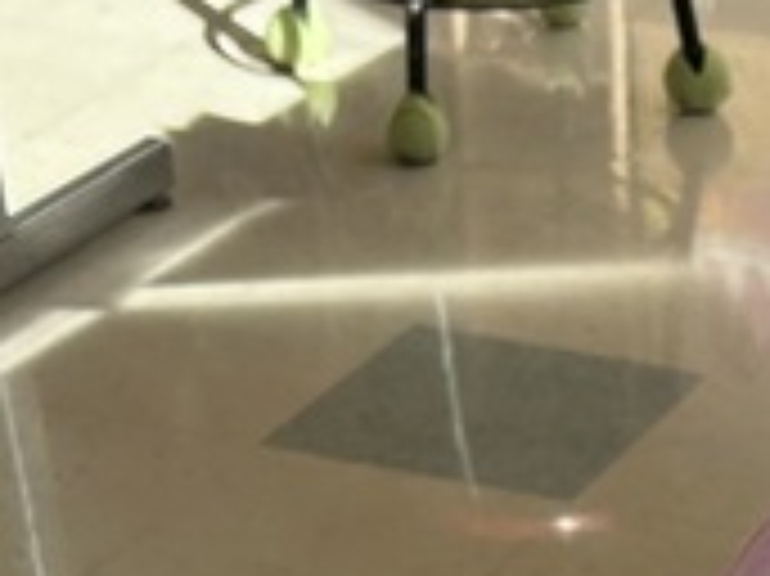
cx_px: 1004
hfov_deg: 12.3
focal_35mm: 156
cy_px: 1287
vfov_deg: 8.8
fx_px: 3468
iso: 40
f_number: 1.5
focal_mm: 5.7
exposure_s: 1/218
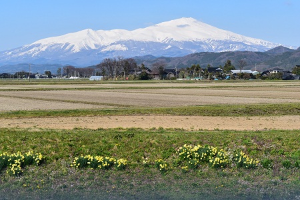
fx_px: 625
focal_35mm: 75
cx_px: 150
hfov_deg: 27.0
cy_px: 100
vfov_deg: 18.2
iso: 360
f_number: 11
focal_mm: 50
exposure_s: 1/500
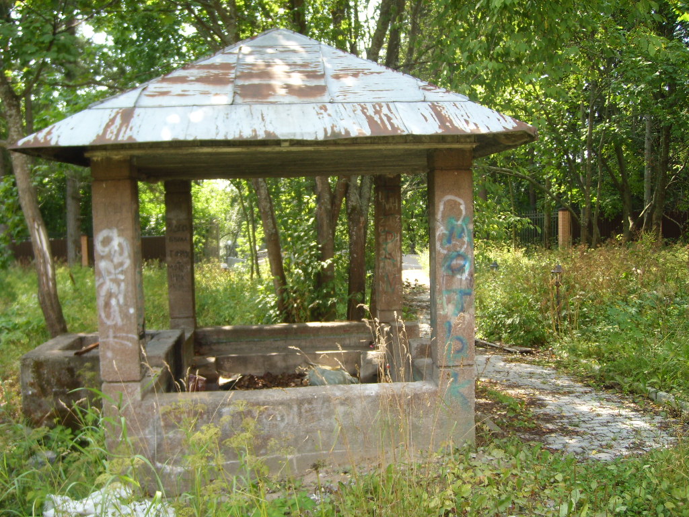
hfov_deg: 52.6
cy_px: 258
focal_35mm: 35
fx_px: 697
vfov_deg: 40.7
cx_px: 344
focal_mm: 5.8
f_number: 2.8
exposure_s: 1/192
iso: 50
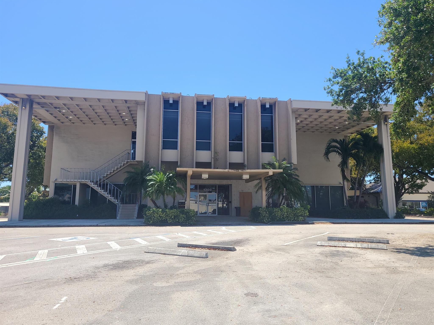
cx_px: 217
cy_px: 162
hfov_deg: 67.3
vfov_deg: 53.1
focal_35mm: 26
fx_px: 326
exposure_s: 1/1402
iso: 40
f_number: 1.8
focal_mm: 5.4
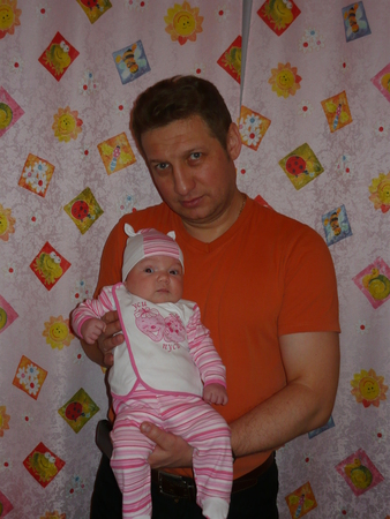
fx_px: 660
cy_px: 260
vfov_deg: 42.9
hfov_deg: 32.9
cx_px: 195
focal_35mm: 44
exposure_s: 1/30
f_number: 3
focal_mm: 7.2
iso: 100
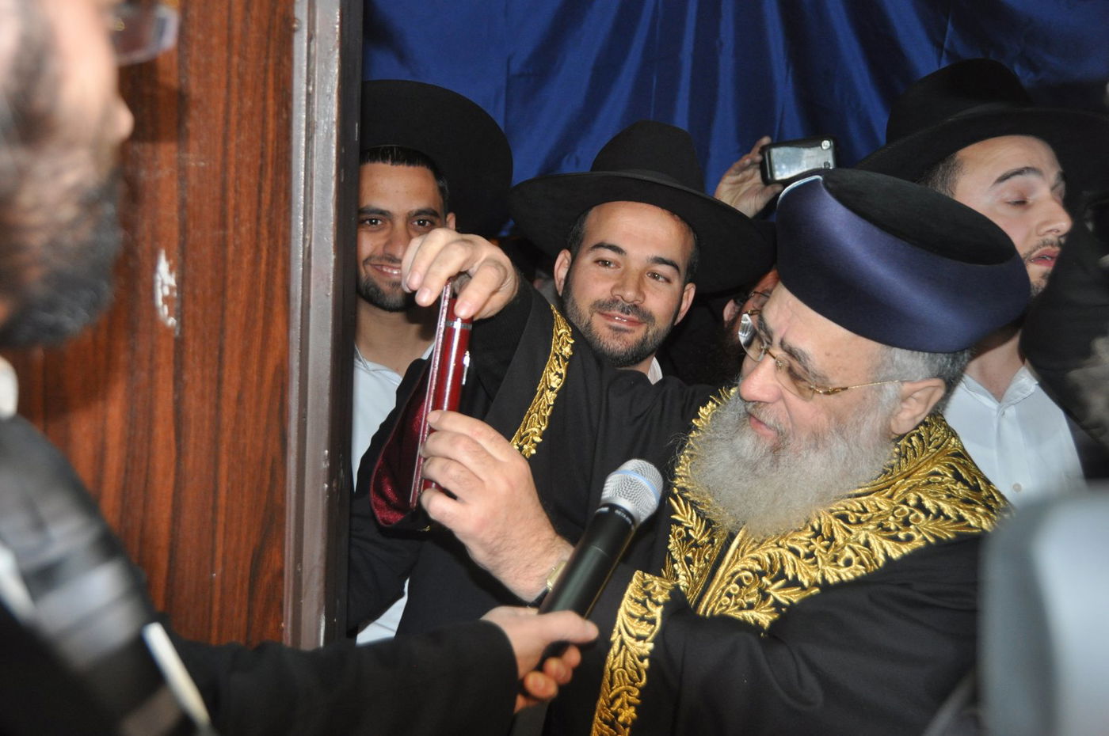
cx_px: 554
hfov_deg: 41.2
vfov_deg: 28.0
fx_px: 1477
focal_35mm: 48
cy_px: 368
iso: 800
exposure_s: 1/60
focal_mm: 32
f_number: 4
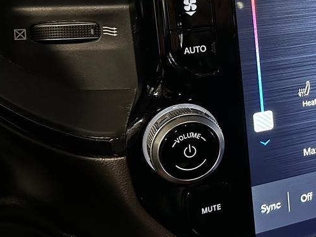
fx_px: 566
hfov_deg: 28.0
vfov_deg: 23.2
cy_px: 35
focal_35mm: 62
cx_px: 361
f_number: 1.78
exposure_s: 1/40
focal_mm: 6.86
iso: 800
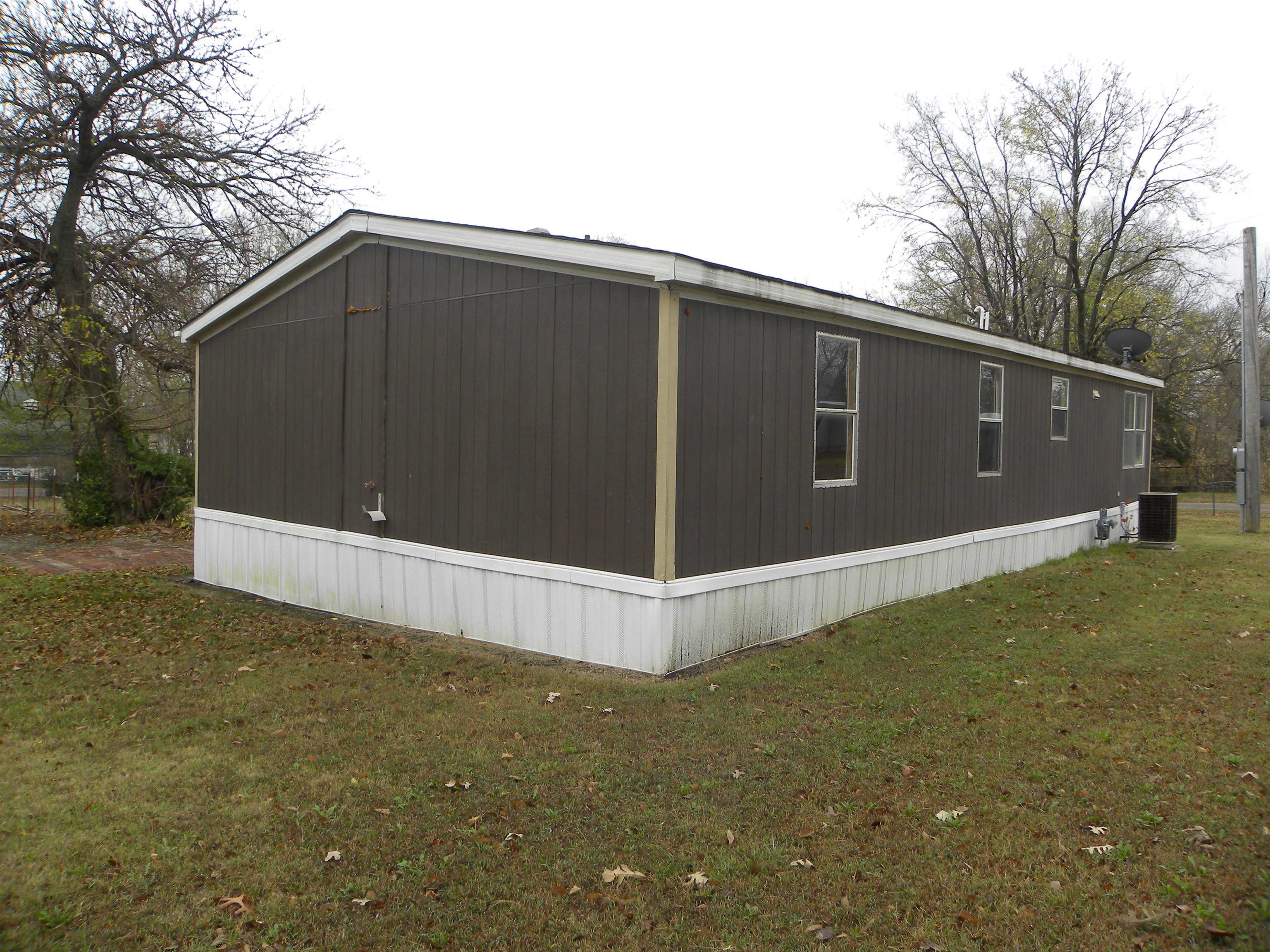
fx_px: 954
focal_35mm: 26
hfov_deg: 67.3
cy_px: 476
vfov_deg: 53.1
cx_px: 635
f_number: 3.5
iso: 64
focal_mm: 4.6
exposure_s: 1/136
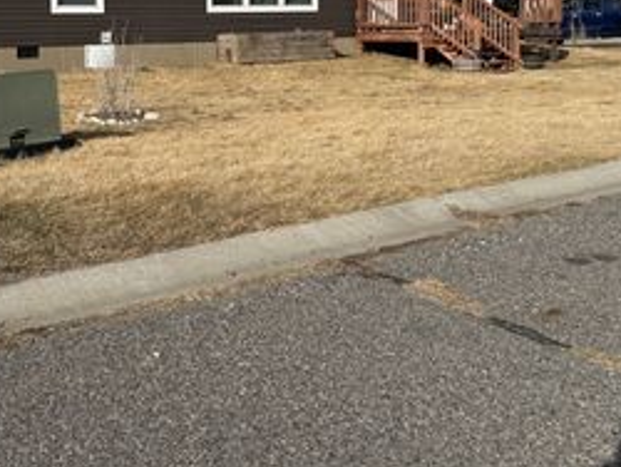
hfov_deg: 38.5
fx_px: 862
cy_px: 48
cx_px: 149
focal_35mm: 48
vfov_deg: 29.1
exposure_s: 1/7353
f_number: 1.78
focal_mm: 6.76
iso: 80
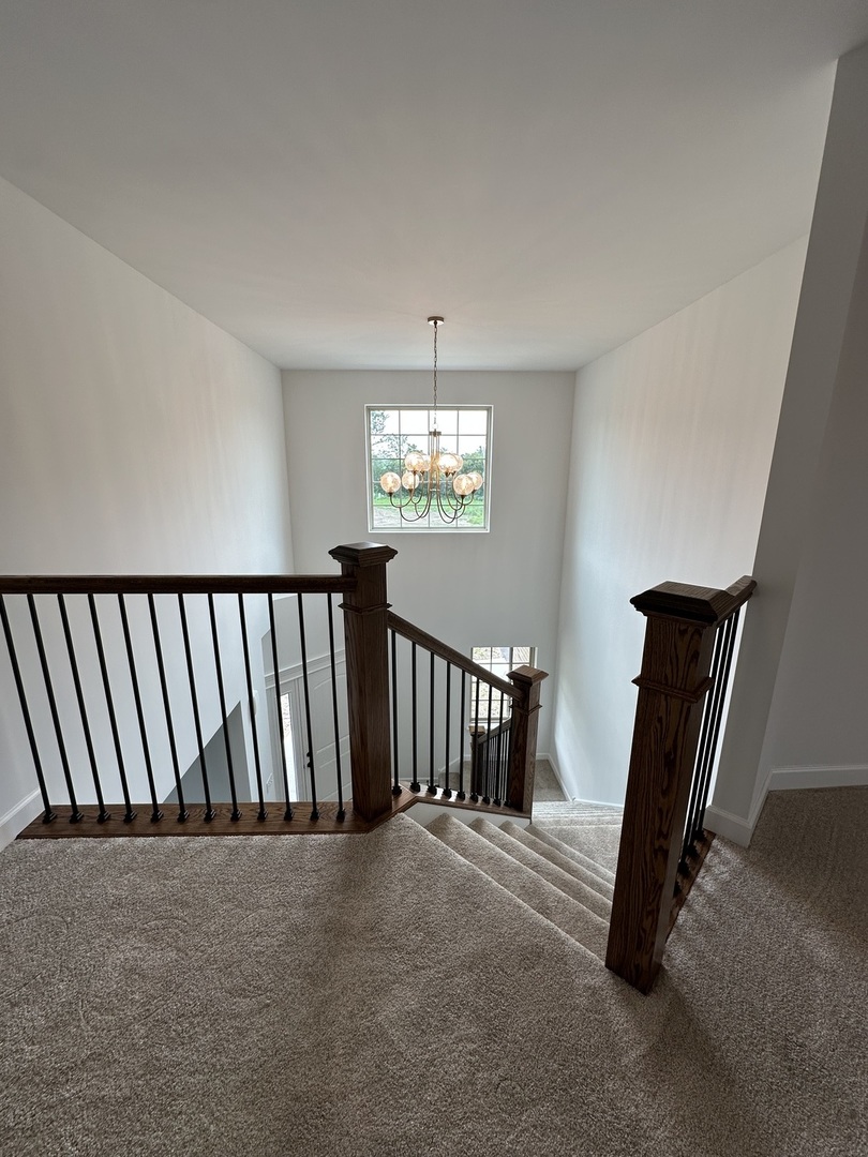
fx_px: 468
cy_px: 578
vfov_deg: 102.1
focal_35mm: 14
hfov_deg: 85.7
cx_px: 434
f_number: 2.2
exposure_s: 1/120
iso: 50
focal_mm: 2.22
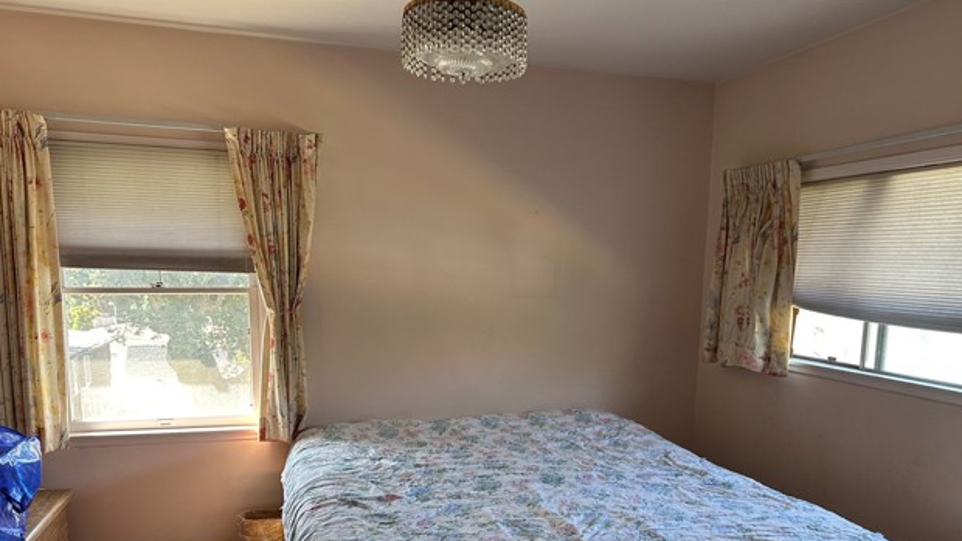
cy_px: 364
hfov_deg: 69.8
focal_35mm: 27
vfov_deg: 42.3
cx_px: 490
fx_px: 689
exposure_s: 1/121
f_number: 1.78
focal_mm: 6.86
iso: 160
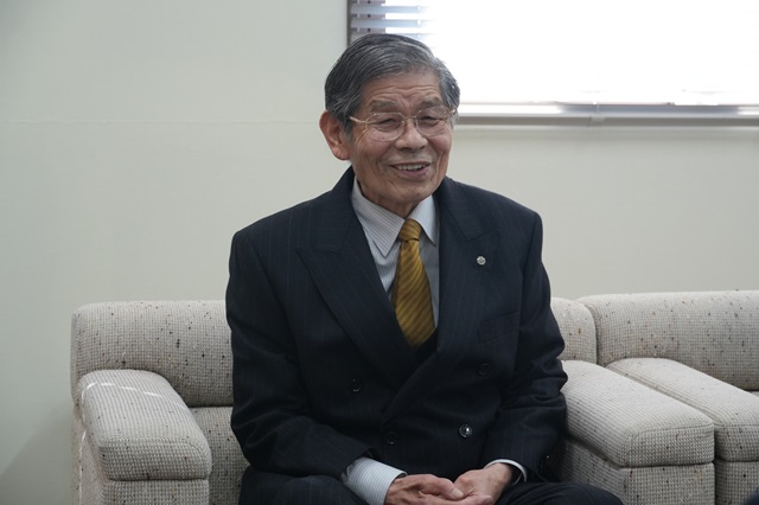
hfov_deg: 22.3
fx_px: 1928
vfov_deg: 14.9
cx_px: 380
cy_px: 252
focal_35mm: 92
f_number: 5.6
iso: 640
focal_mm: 61
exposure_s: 1/100
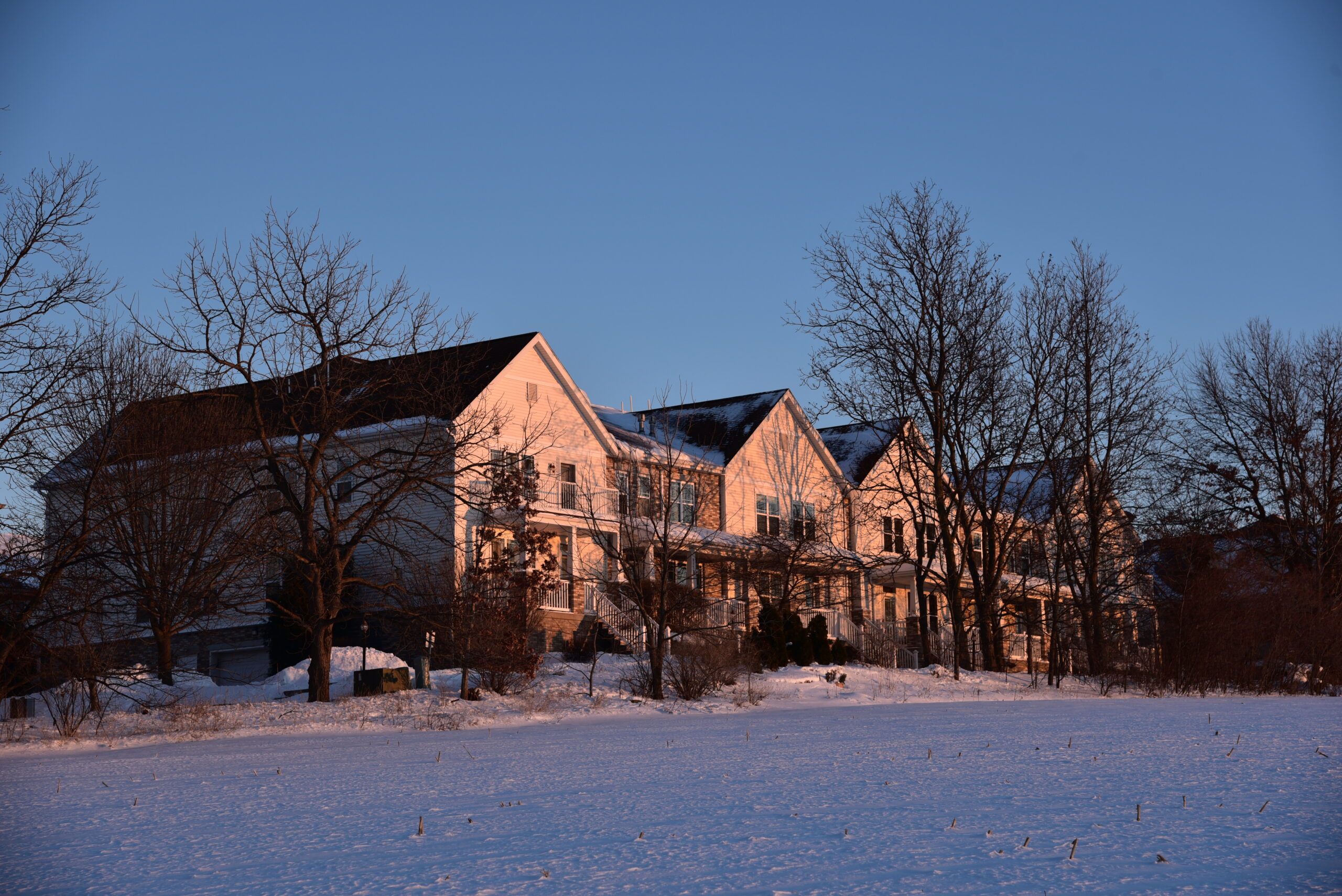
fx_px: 2610
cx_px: 671
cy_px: 448
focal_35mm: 70
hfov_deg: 28.8
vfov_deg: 19.5
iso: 200
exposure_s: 1/200
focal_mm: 70
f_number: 6.3
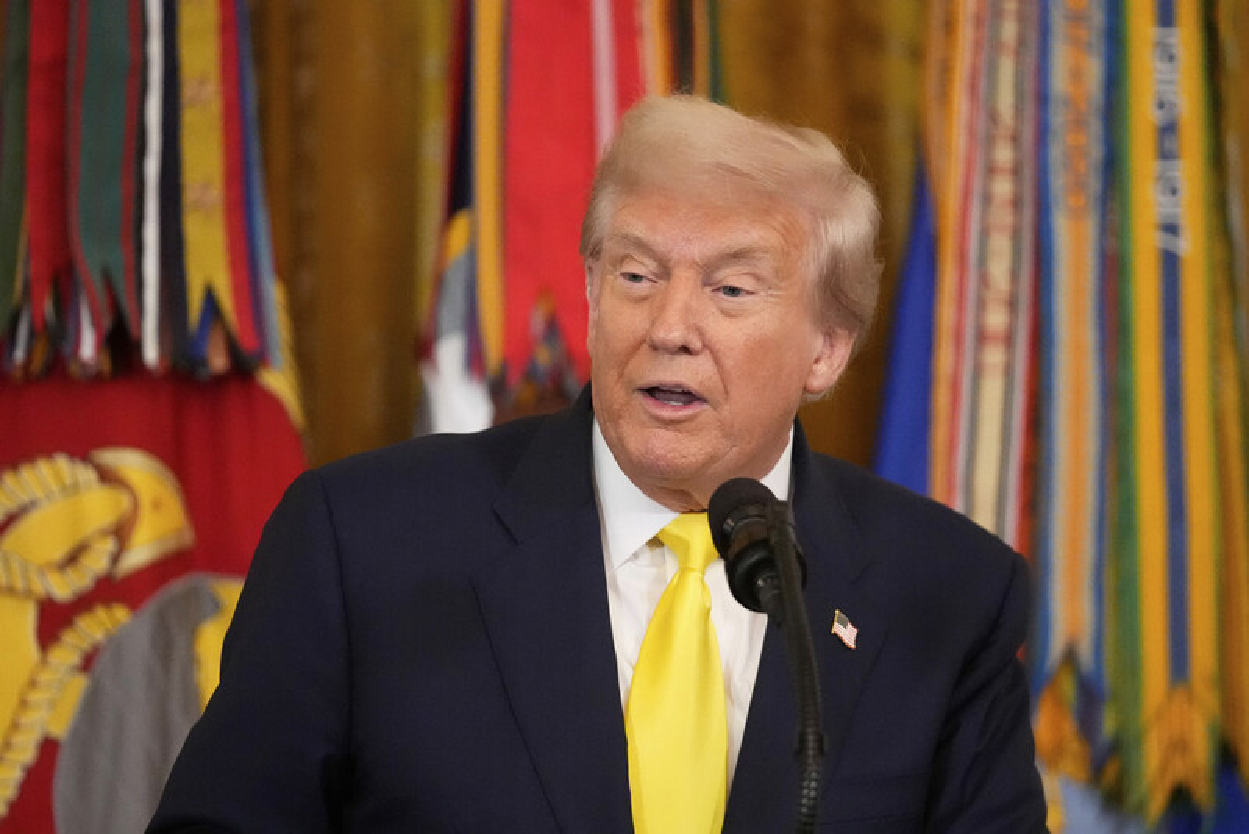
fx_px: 10412
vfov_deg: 4.6
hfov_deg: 6.9
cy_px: 417
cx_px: 624
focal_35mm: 300
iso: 8000
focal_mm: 200
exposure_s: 1/400
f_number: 2.8
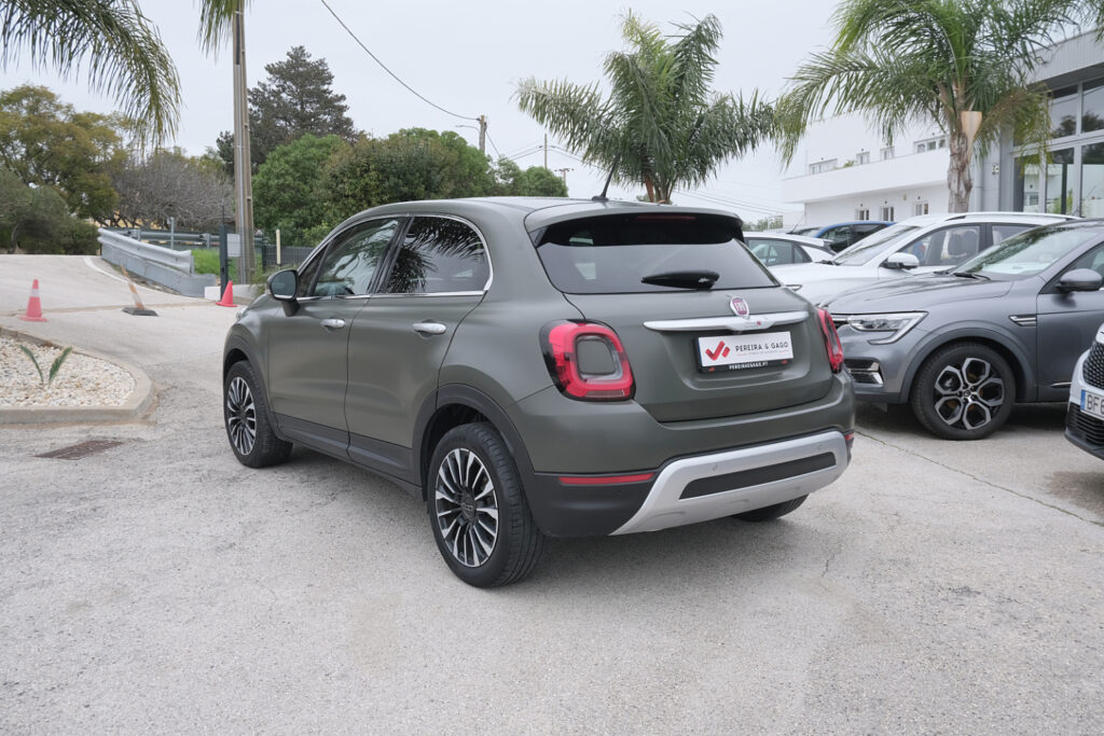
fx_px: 981
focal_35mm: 32
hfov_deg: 58.7
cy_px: 368
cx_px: 552
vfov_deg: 41.1
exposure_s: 1/100
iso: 640
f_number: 9
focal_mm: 21.5
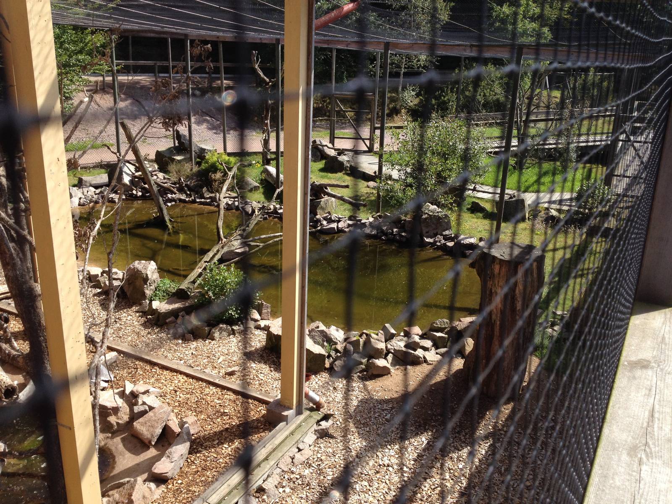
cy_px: 252
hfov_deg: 52.6
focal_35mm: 35
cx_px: 336
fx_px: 679
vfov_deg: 40.7
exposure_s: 1/812
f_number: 2.4
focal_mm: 4.28
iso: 50
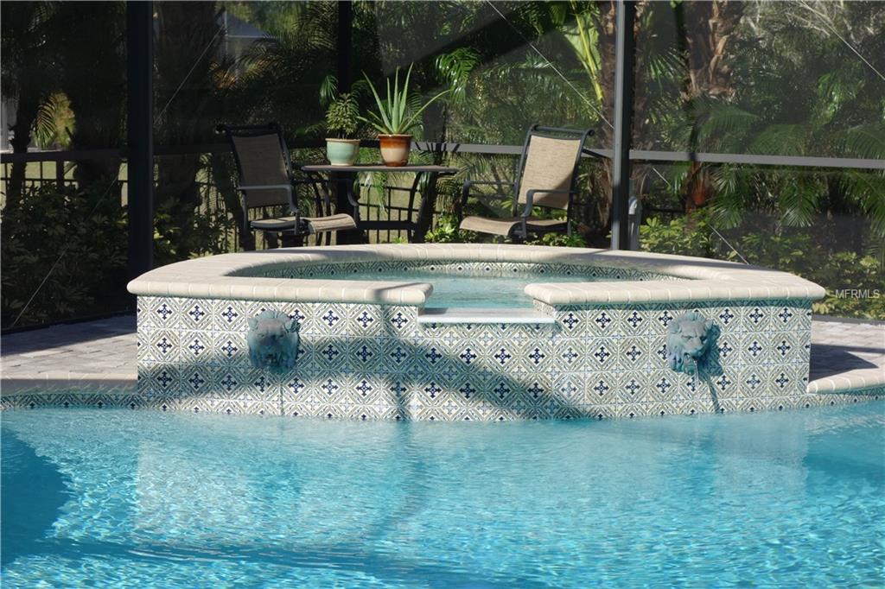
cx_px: 442
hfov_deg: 26.0
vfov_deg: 17.5
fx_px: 1917
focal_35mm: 78
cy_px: 294
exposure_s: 1/320
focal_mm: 28.84
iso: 125
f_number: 5.6
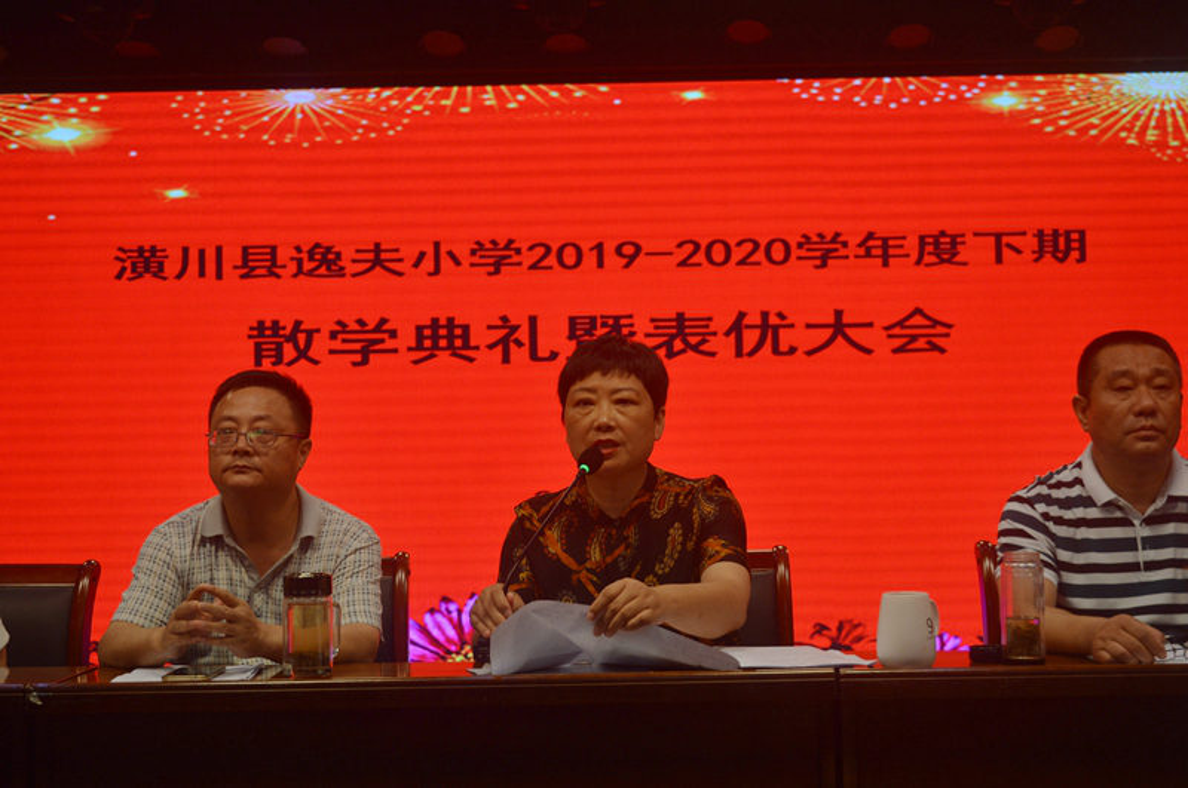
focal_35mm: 54
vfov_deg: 25.0
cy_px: 394
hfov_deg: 36.9
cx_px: 594
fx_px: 1779
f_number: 5.6
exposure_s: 1/125
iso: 280
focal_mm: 36
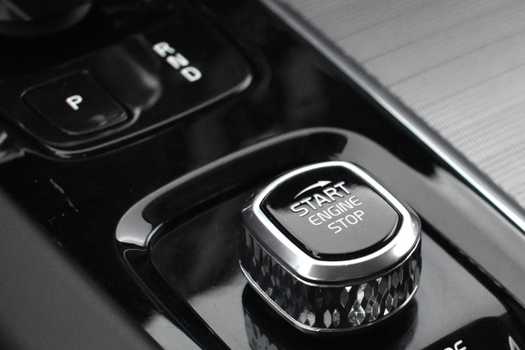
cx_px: 450
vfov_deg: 13.3
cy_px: 395
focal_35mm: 101
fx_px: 1473
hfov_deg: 19.9
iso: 3200
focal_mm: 24
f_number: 3.8
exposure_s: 1/40
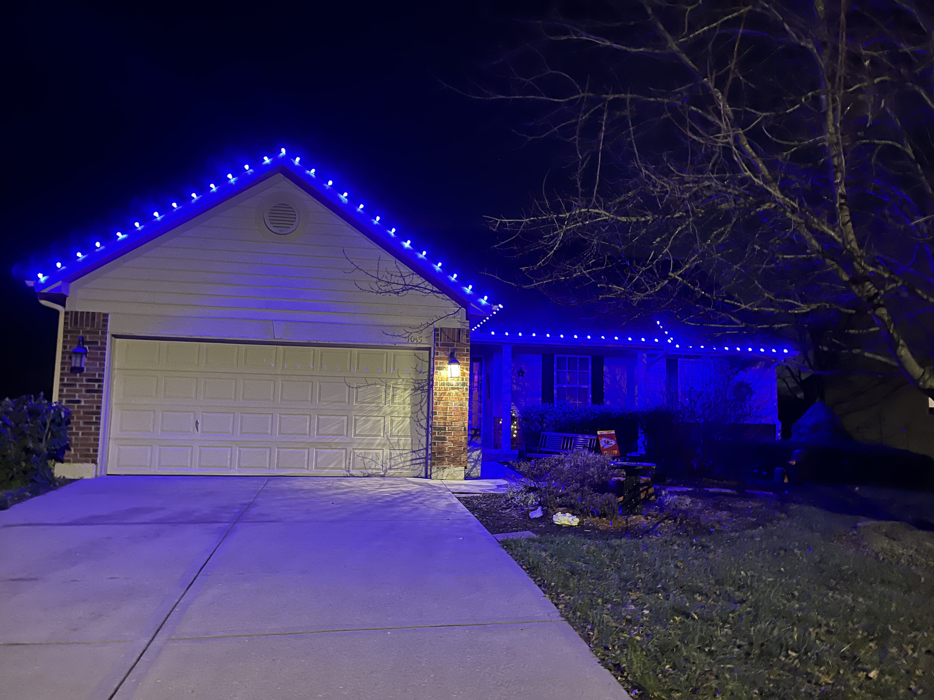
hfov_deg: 67.3
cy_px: 350
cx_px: 467
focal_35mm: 26
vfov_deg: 53.1
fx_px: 702
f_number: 1.6
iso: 640
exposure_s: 1/9
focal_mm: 5.1
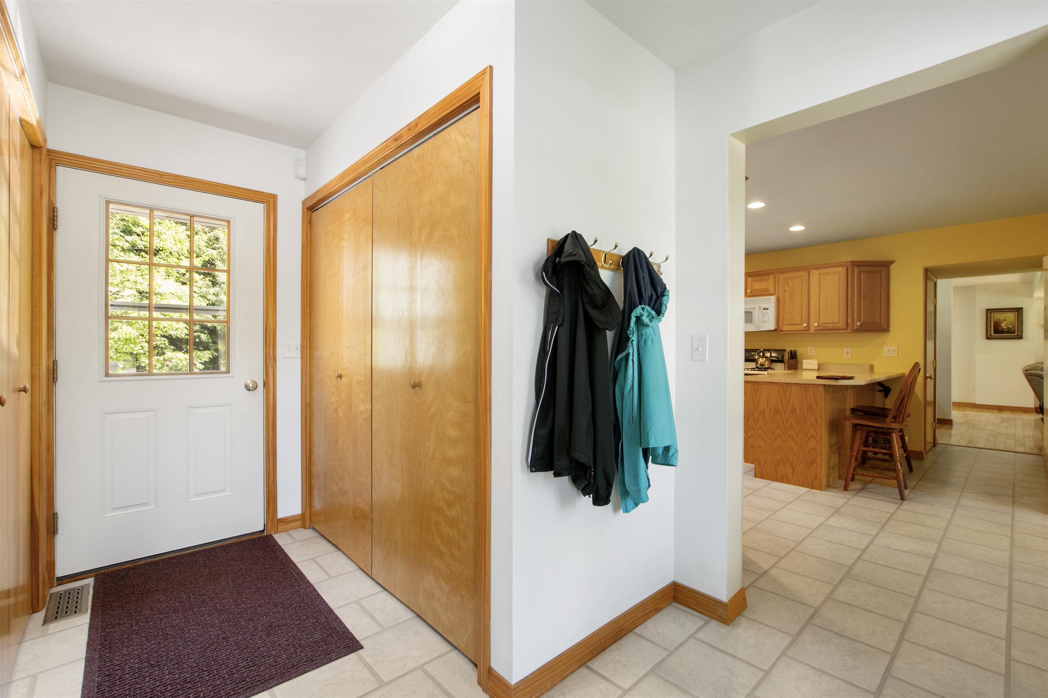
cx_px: 524
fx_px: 437
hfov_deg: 100.4
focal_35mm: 15
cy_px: 349
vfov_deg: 77.3
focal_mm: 10
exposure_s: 1/6
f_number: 8
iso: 100
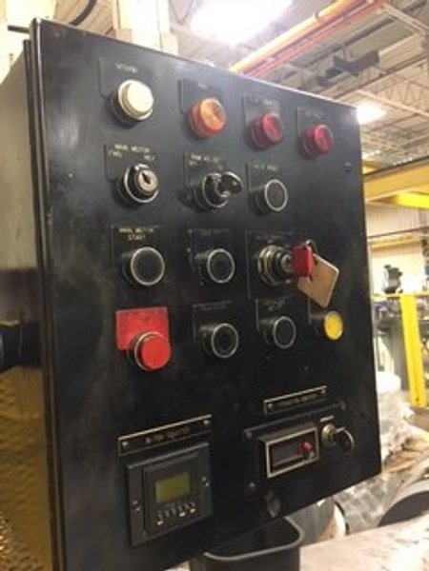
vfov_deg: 61.7
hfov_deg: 48.2
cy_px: 286
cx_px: 214
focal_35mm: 29
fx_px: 479
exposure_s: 1/20
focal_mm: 4.15
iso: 200
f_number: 2.2
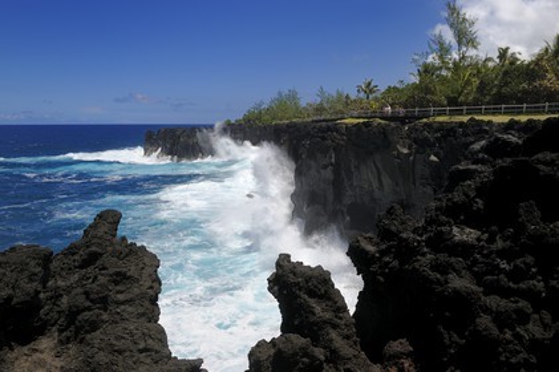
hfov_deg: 67.4
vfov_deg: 47.9
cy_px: 186
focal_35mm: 27
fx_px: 419
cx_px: 280
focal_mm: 27
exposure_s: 1/320
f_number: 13
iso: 200
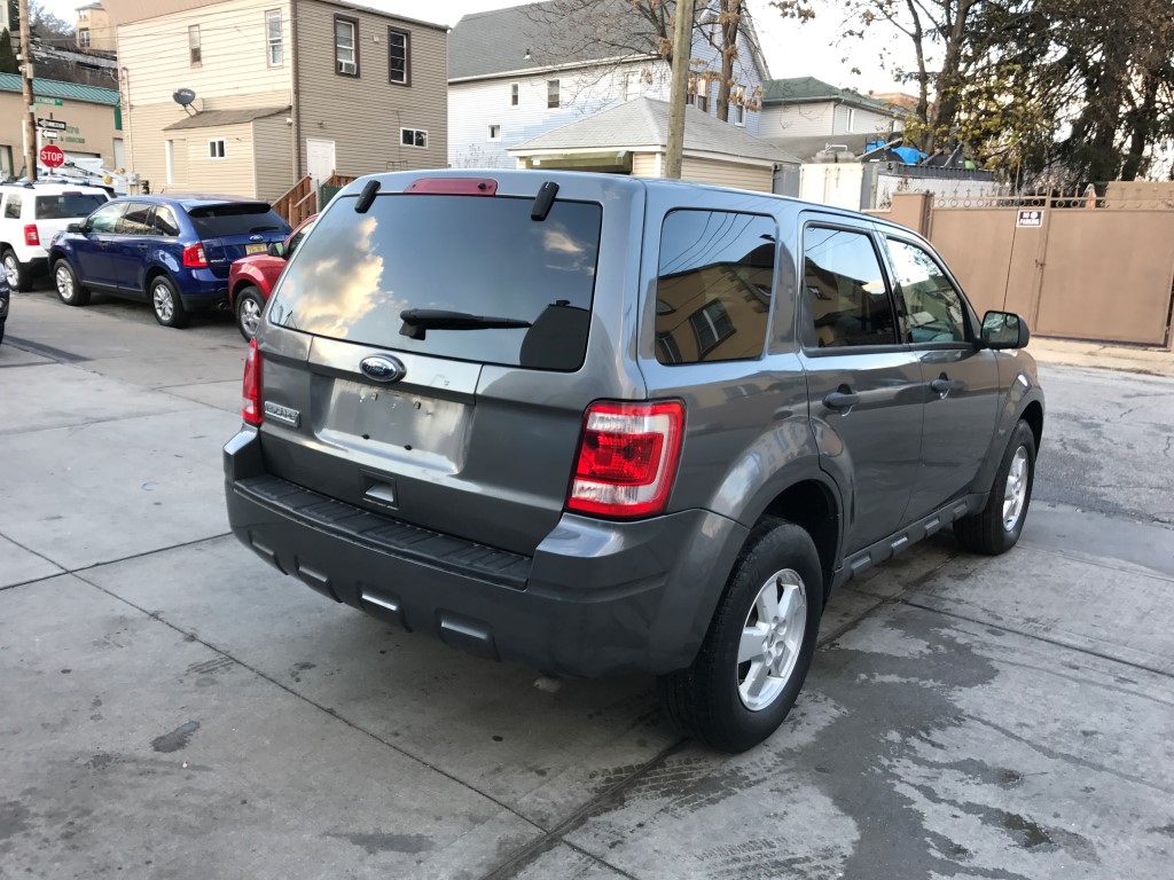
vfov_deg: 49.7
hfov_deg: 63.4
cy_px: 440
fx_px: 950
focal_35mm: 28
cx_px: 587
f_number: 1.8
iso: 25
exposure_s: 1/120
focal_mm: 3.99
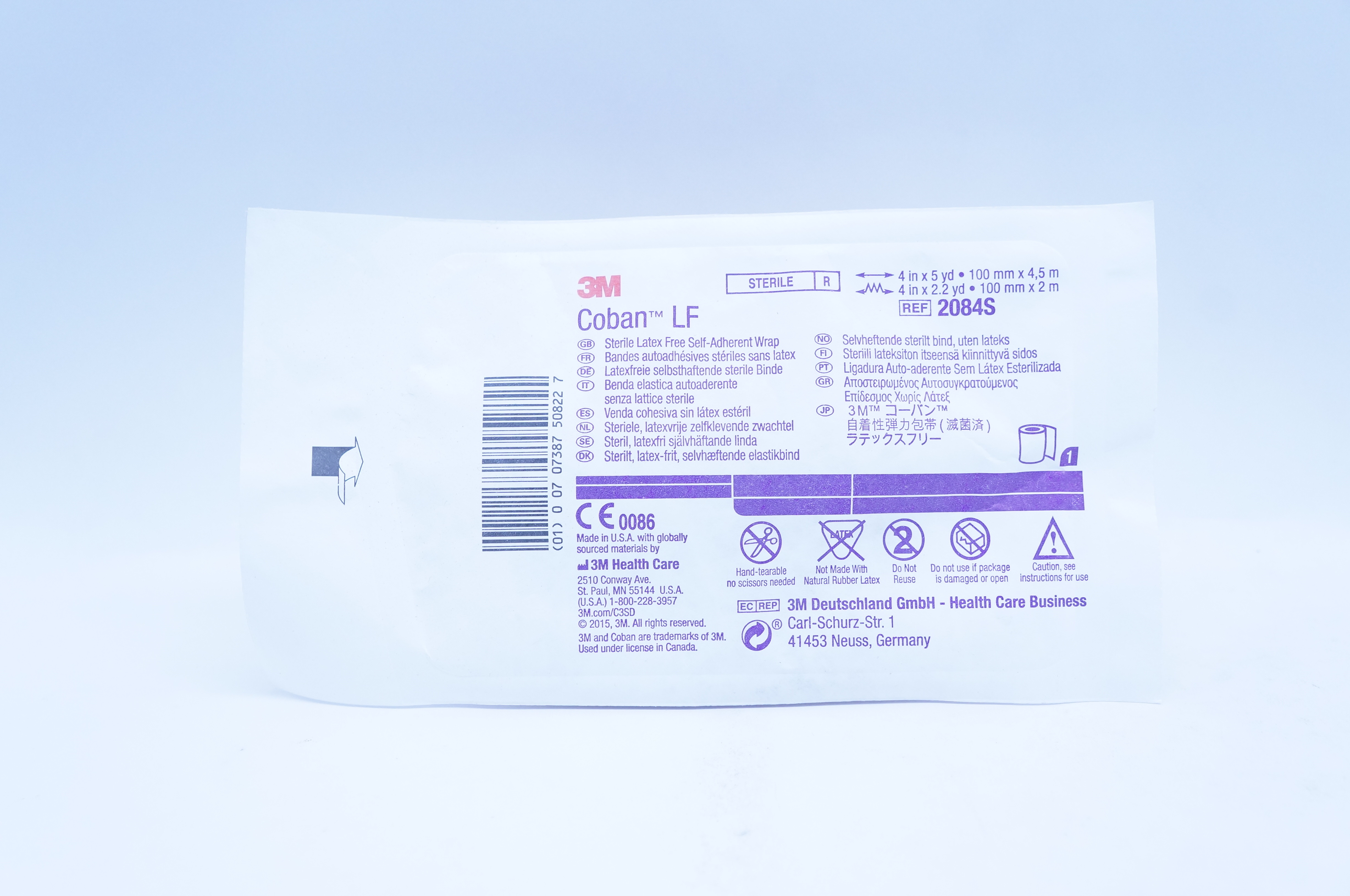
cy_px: 448
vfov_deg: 31.8
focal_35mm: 42
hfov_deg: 46.4
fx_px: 1573
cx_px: 675
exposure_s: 1/125
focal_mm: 28
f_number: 5.6
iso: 800
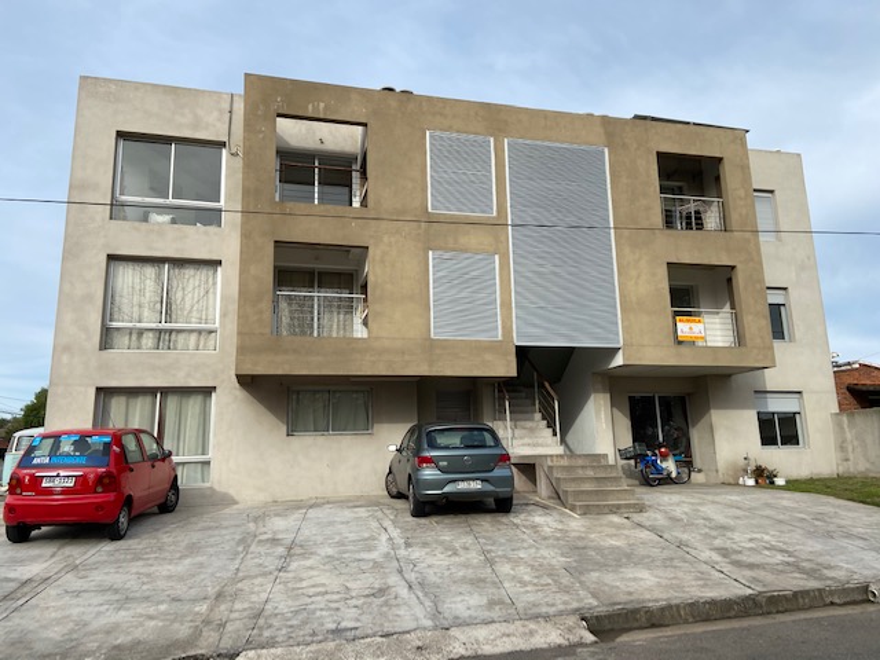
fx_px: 661
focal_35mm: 26
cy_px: 330
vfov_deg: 53.1
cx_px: 440
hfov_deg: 67.3
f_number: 1.8
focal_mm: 4.25
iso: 32
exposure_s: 1/2028
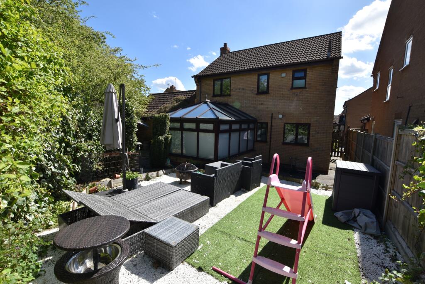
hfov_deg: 100.4
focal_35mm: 15
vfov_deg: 77.3
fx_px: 177
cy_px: 142
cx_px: 212
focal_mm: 10
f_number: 8
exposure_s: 1/250
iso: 100
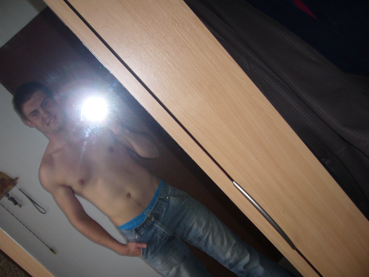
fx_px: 373
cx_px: 184
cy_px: 138
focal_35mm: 35
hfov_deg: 52.6
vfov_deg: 40.7
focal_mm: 5.8
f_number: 2.8
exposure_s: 1/30
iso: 100
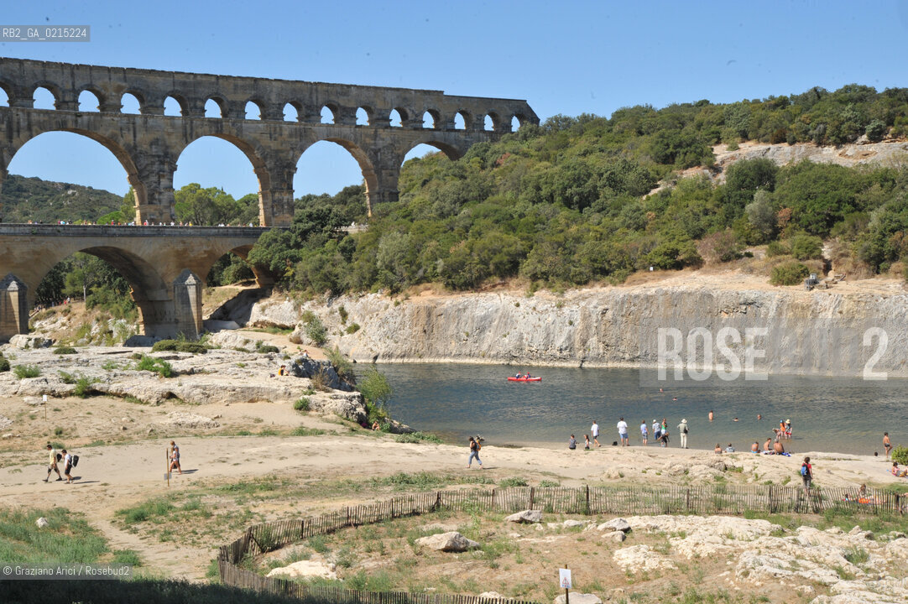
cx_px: 454
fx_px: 1412
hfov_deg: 35.7
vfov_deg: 24.2
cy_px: 302
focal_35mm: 56
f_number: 25
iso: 800
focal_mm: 56
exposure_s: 1/250
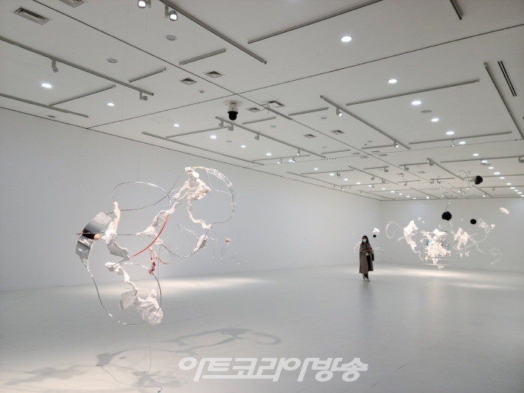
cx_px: 262
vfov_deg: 49.7
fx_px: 424
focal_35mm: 28
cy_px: 196
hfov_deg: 63.4
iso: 50
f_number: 2
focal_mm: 5.9
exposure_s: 1/60
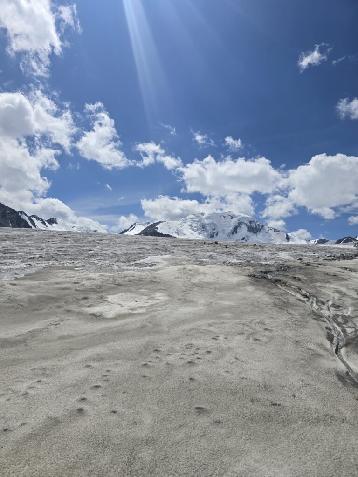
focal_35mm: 23
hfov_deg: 58.9
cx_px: 179
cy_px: 238
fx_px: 317
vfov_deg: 73.9
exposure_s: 1/2752
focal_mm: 6.3
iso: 12
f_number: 1.7
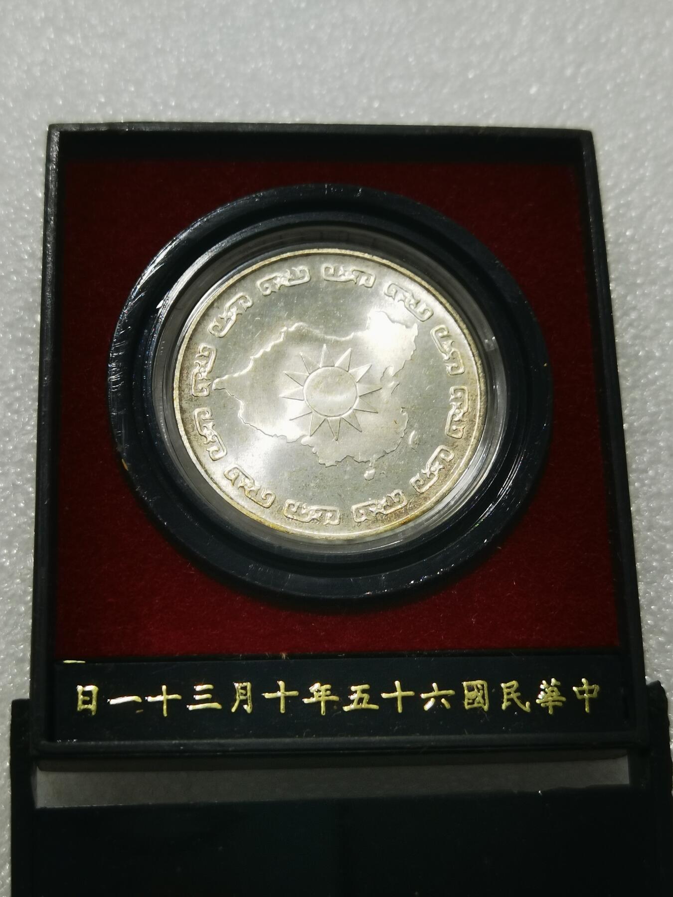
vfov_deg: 34.9
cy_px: 448
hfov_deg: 26.6
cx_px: 336
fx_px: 1426
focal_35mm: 55
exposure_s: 1/100
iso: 64
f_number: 1.9
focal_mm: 6.67
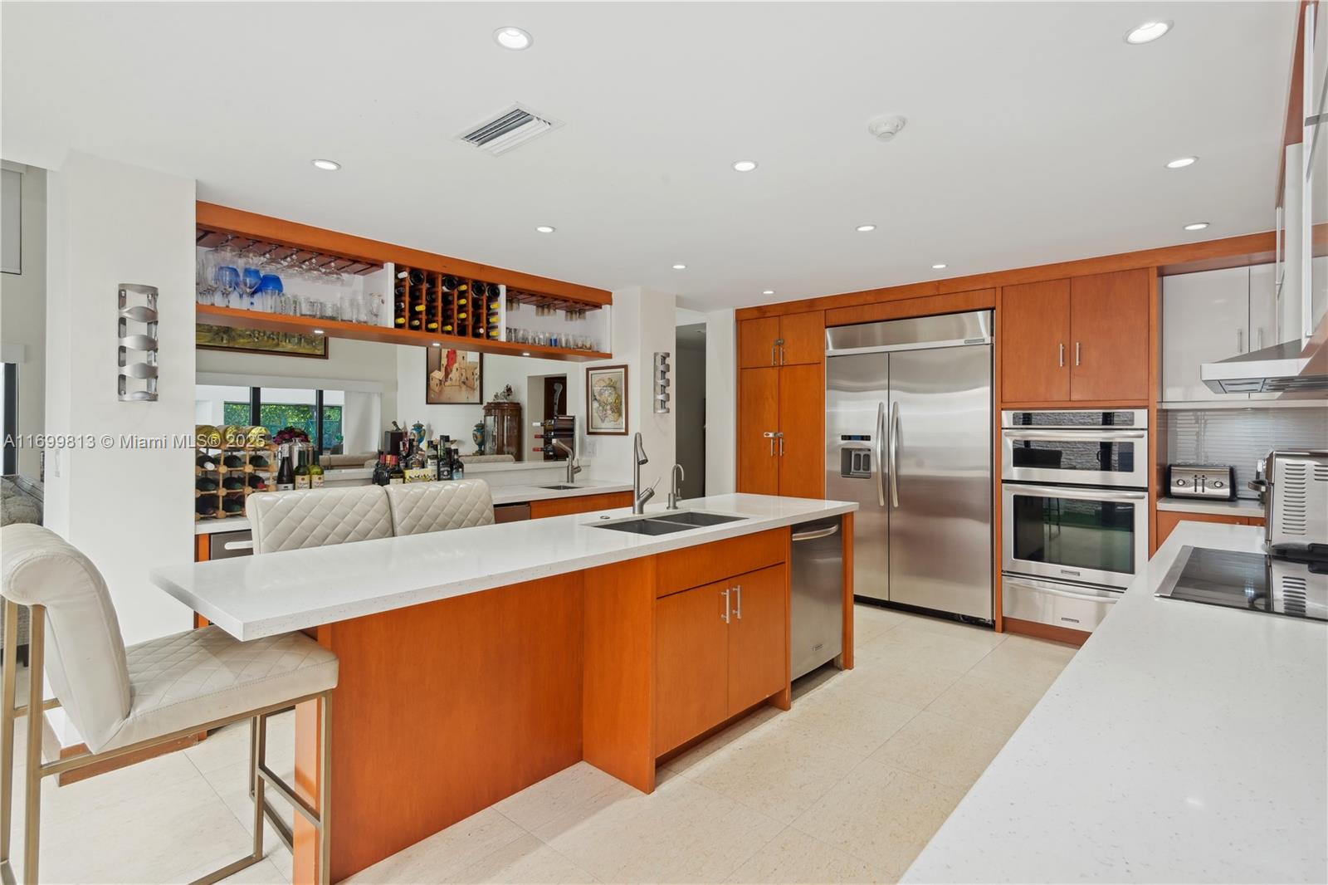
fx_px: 627
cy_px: 442
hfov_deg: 93.3
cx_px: 664
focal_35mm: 17
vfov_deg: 70.4
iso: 200
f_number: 8
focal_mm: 17
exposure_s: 1/13
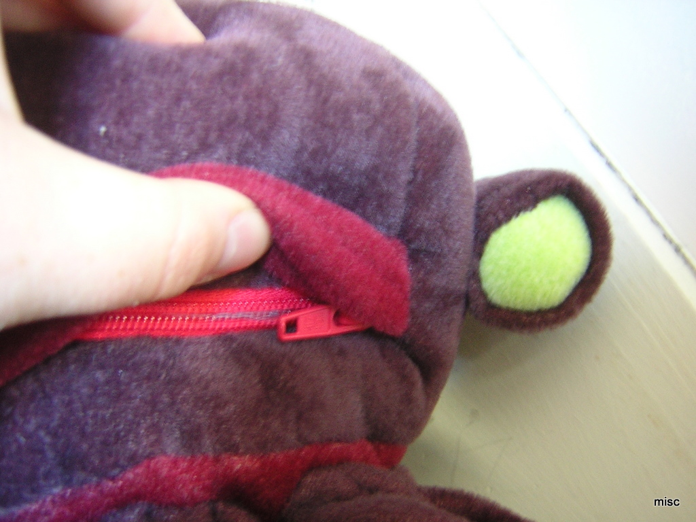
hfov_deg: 51.4
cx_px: 348
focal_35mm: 36
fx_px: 724
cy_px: 261
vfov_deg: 39.7
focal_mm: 4.7
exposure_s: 1/2.1
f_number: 2.6
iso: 289
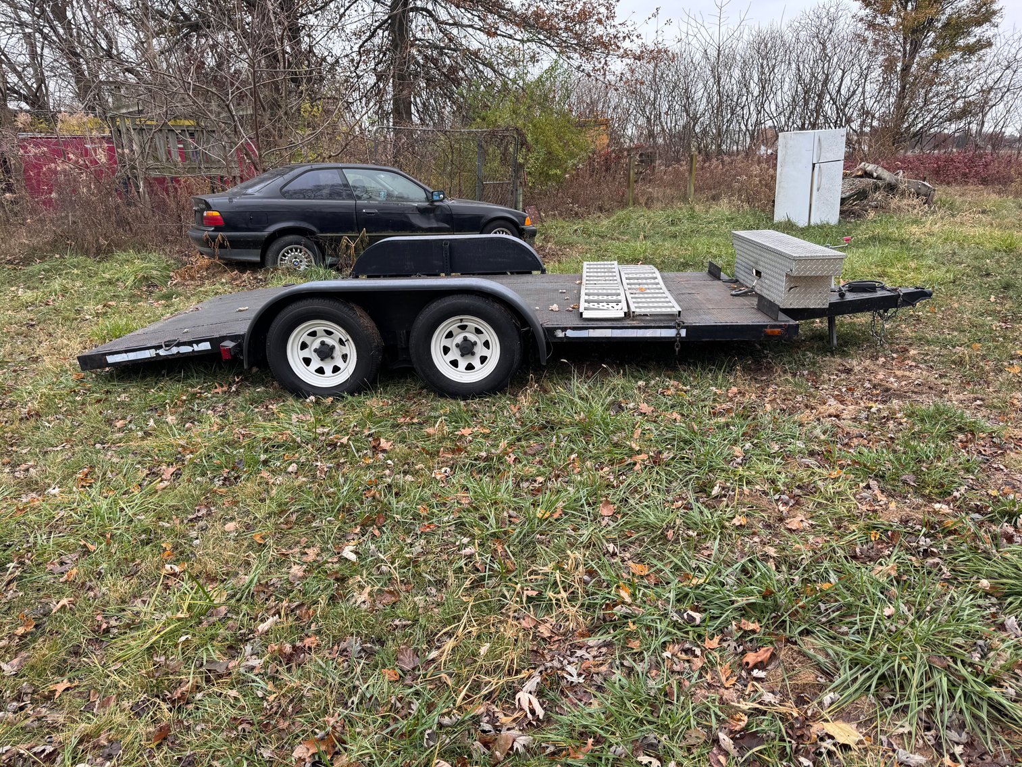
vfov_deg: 56.8
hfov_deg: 71.6
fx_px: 709
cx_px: 511
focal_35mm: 24
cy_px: 384
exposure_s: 1/284
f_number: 1.78
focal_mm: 6.76
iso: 80
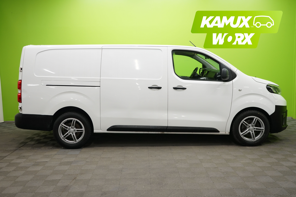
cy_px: 98
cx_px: 148
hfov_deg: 53.1
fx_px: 296
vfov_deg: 36.9
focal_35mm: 36
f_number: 5.6
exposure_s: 1/50
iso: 800
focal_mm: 36
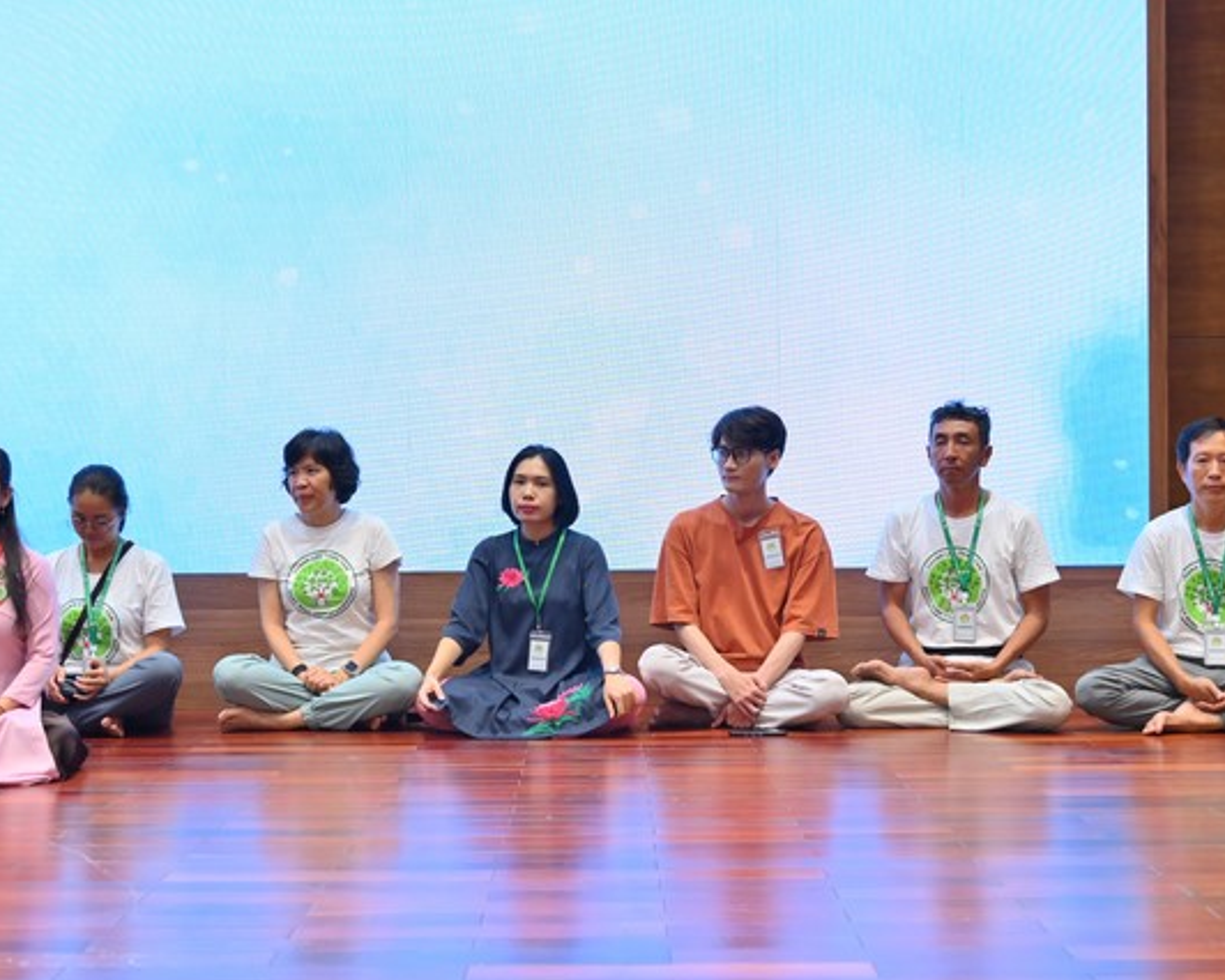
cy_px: 496
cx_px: 594
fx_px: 1995
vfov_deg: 27.6
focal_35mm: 55
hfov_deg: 34.1
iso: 1250
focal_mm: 48
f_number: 4.5
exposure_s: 1/100
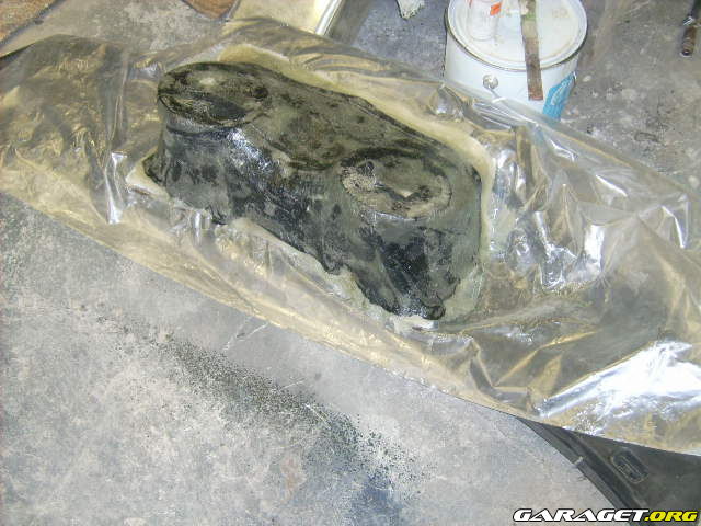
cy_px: 263
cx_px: 350
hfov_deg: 34.9
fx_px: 1114
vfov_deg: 26.6
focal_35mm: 55
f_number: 3.4
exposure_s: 1/60
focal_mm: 9.16
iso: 100
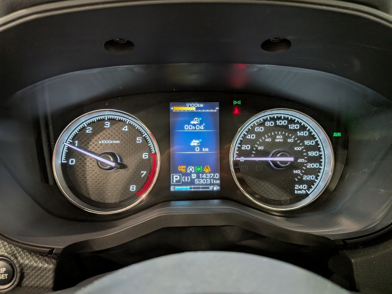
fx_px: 272
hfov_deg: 71.6
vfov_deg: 56.8
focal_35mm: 24
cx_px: 196
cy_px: 147
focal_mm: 4.53
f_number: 1.7
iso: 26
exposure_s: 1/50.5
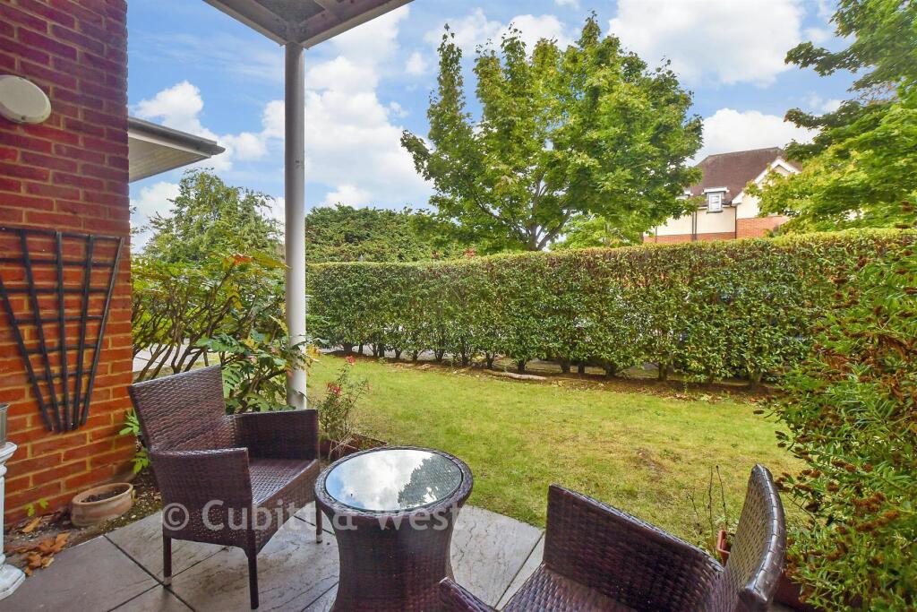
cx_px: 458
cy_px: 306
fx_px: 382
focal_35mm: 15
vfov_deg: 77.3
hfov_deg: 100.4
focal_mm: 10
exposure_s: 1/320
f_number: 8
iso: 400
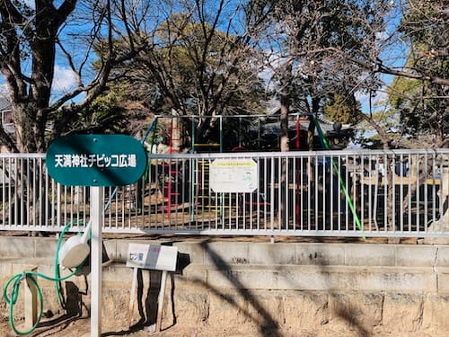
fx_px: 337
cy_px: 168
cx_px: 224
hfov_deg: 67.3
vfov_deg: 53.1
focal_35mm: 26
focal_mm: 5.7
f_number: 1.5
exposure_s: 1/2632
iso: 50
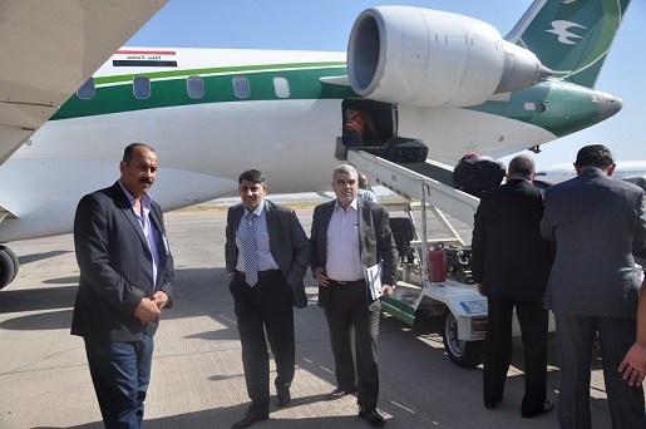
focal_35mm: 32
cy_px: 214
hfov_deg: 59.6
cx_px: 323
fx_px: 565
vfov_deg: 41.6
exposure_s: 1/1250
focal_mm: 21
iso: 200
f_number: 3.8
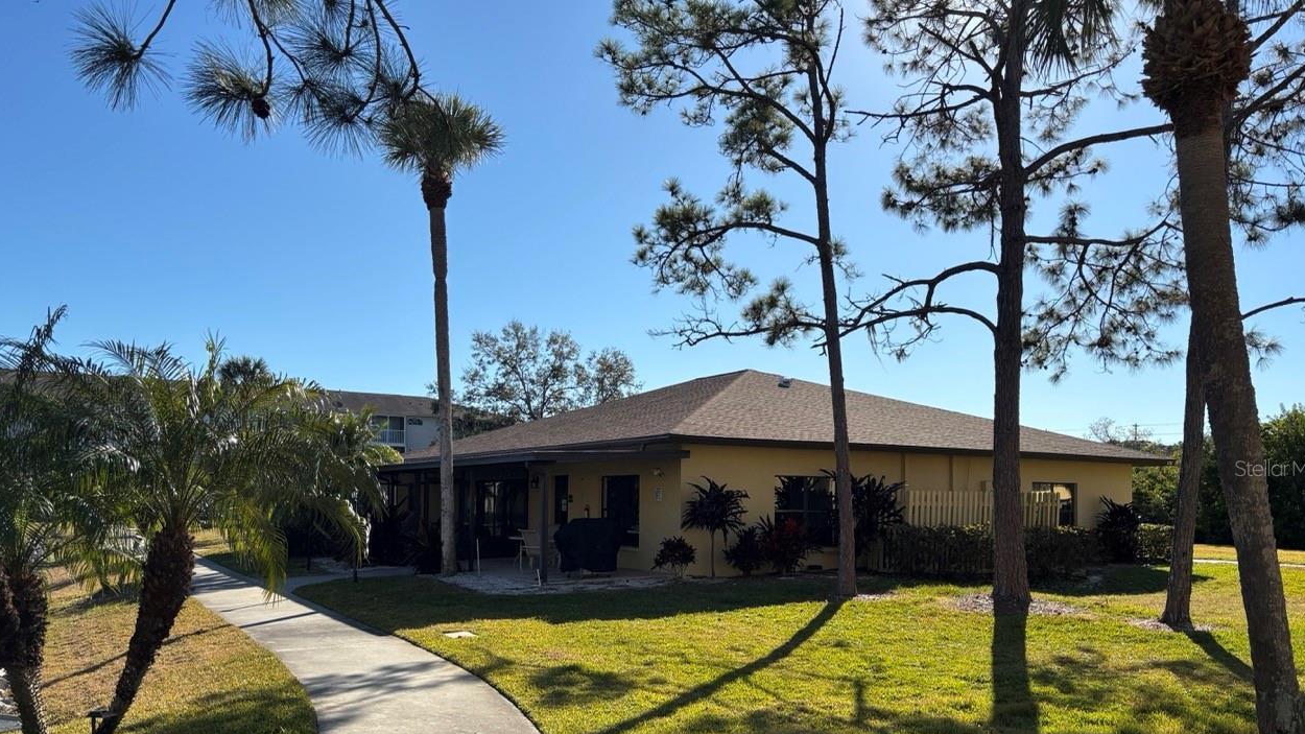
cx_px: 665
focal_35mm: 29
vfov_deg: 39.8
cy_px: 468
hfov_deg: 66.1
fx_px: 1003
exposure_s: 1/4082
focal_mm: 5.96
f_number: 1.6
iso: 50
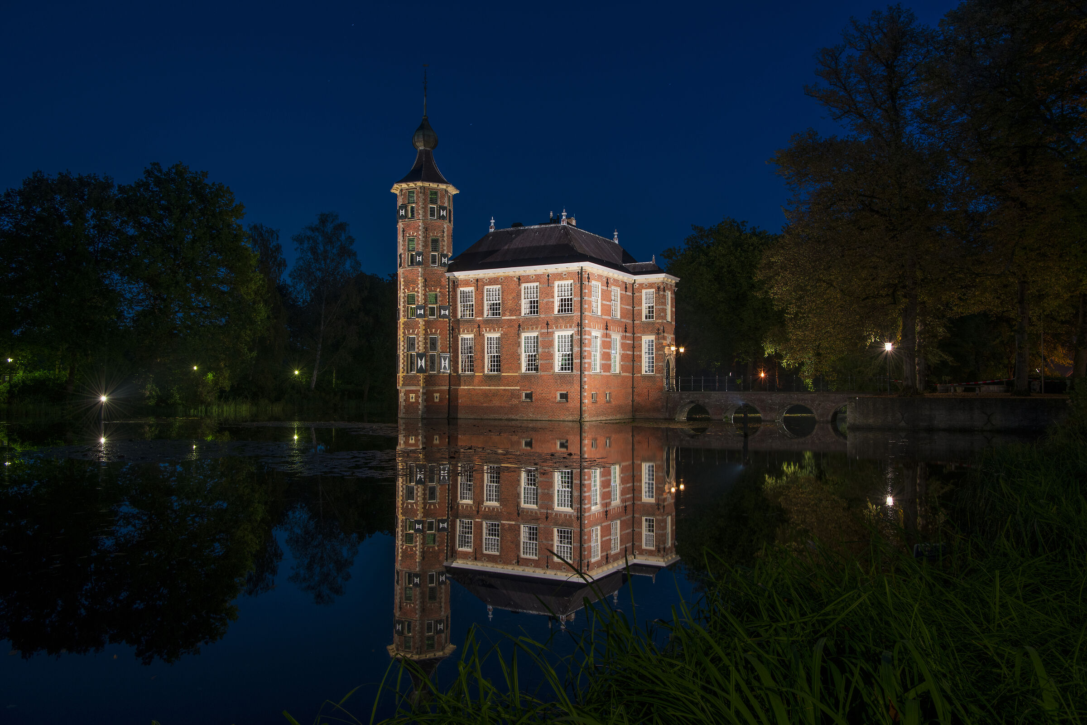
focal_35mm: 29
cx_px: 544
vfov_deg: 45.0
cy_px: 362
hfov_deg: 63.7
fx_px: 876
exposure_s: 25
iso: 100
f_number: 11
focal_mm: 29
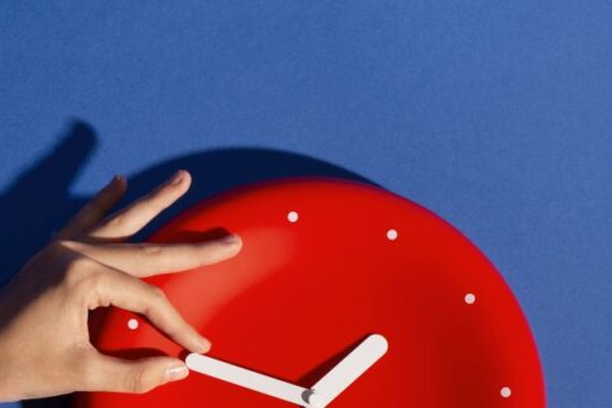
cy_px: 408
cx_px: 15
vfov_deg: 9.0
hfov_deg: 13.3
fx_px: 2585
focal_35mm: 152
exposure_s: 1/160
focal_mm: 50
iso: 100
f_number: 8
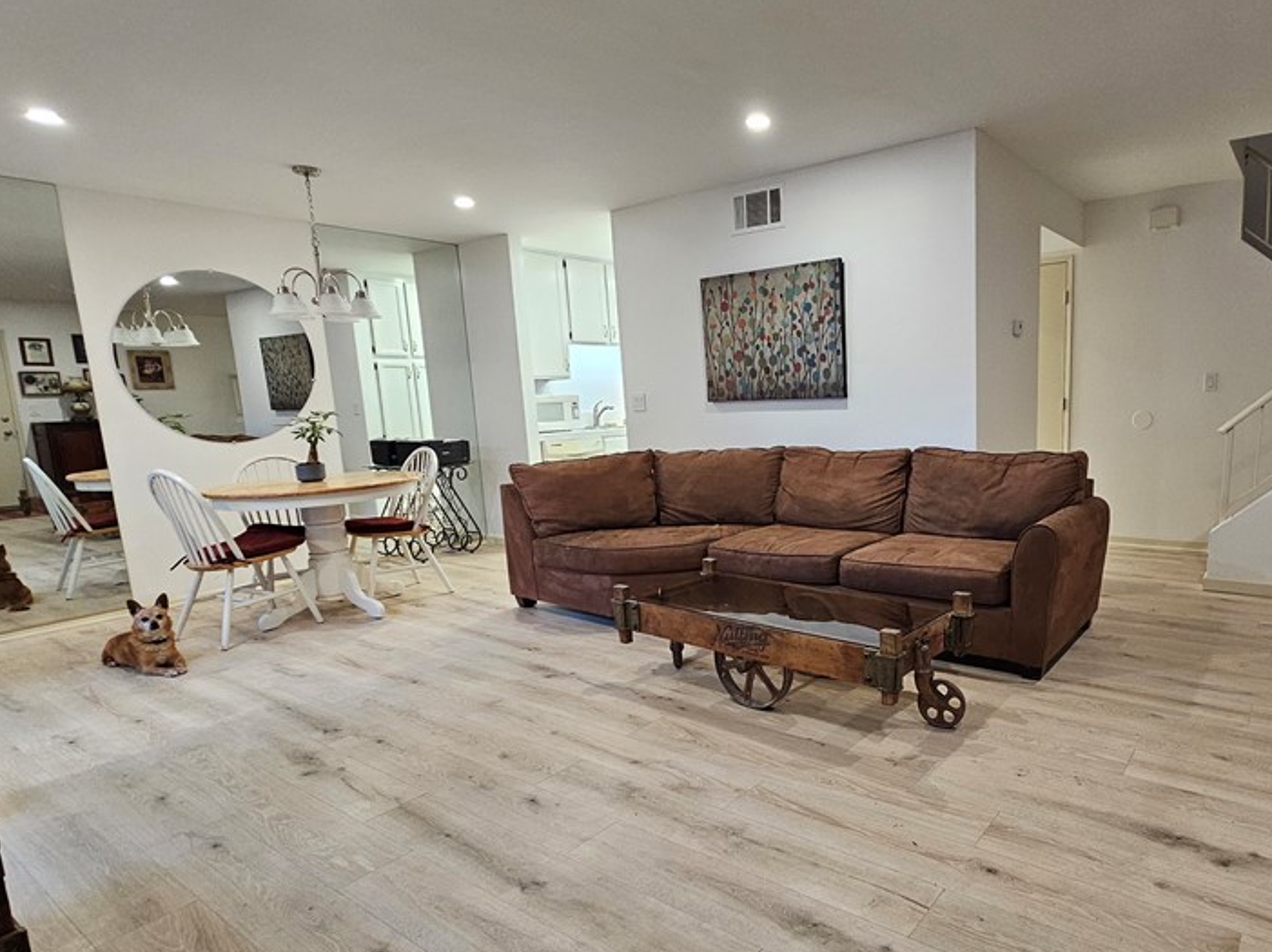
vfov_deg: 68.4
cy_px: 526
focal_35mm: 19
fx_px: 698
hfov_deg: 82.7
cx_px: 815
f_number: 2.2
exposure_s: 1/60
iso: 320
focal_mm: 2.2
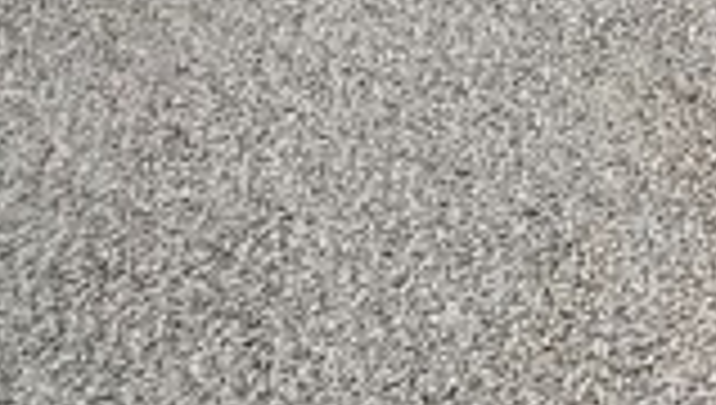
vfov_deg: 8.8
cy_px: -1004
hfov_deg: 14.4
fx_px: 1863
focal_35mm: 98
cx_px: 1716
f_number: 2.2
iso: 80
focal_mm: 2.22
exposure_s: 1/120
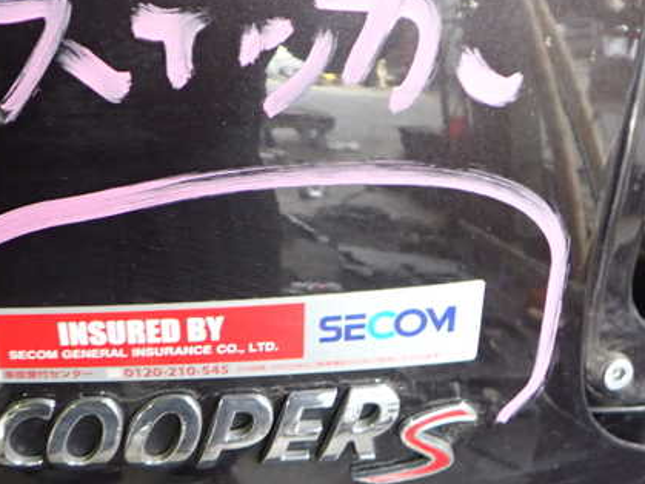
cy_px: 179
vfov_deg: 33.4
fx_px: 801
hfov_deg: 43.0
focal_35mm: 43
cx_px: 197
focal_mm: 5.4
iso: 640
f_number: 2.3
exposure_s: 1/30
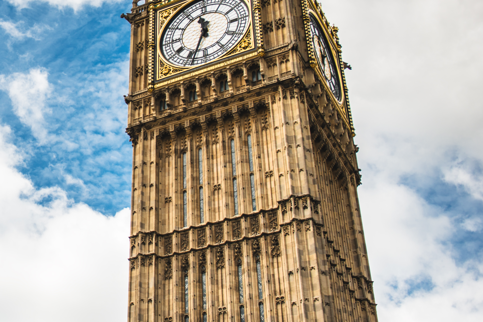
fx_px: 939
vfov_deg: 19.4
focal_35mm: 70
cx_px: -22
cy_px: 112
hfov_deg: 26.9
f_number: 4
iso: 100
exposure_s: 1/1000
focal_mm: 32
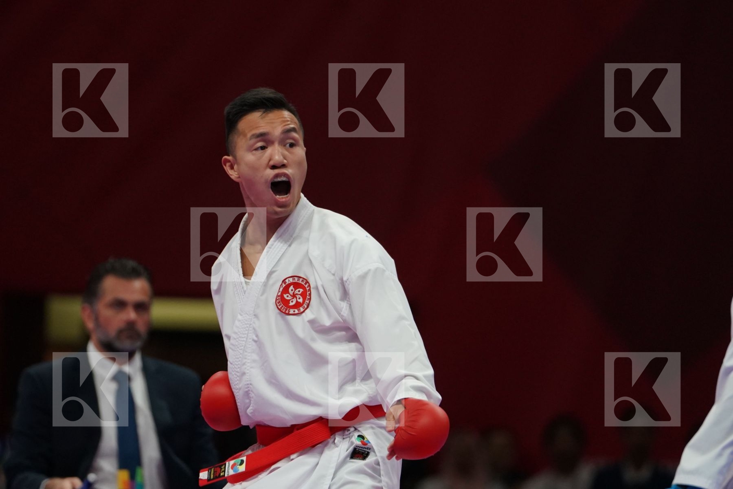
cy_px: 244
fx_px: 8551
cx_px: 366
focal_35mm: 420
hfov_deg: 4.9
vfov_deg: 3.3
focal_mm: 280
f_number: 4
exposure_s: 1/1000
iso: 2500
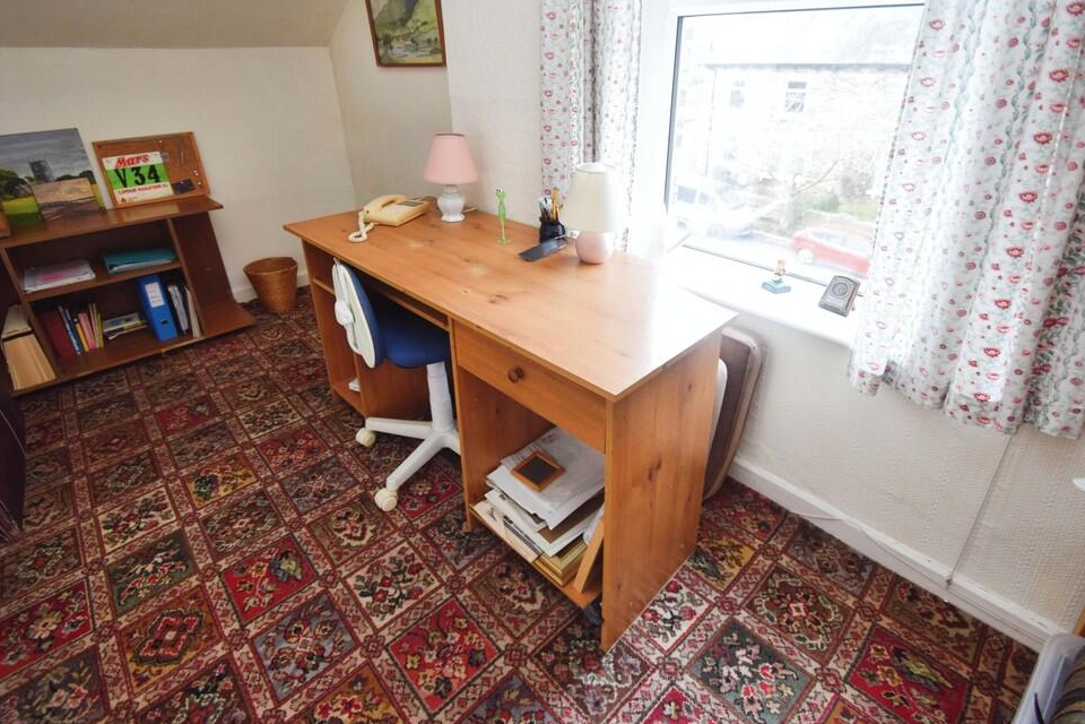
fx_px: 482
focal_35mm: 16
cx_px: 514
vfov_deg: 73.7
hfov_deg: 96.7
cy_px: 344
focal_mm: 10
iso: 400
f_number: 4.5
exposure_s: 1/80
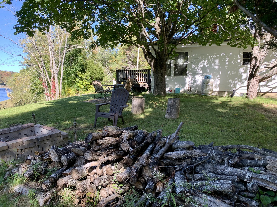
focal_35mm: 26
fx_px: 208
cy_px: 104
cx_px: 138
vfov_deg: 53.1
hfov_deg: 67.3
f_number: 1.8
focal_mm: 4.25
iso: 25
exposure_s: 1/259
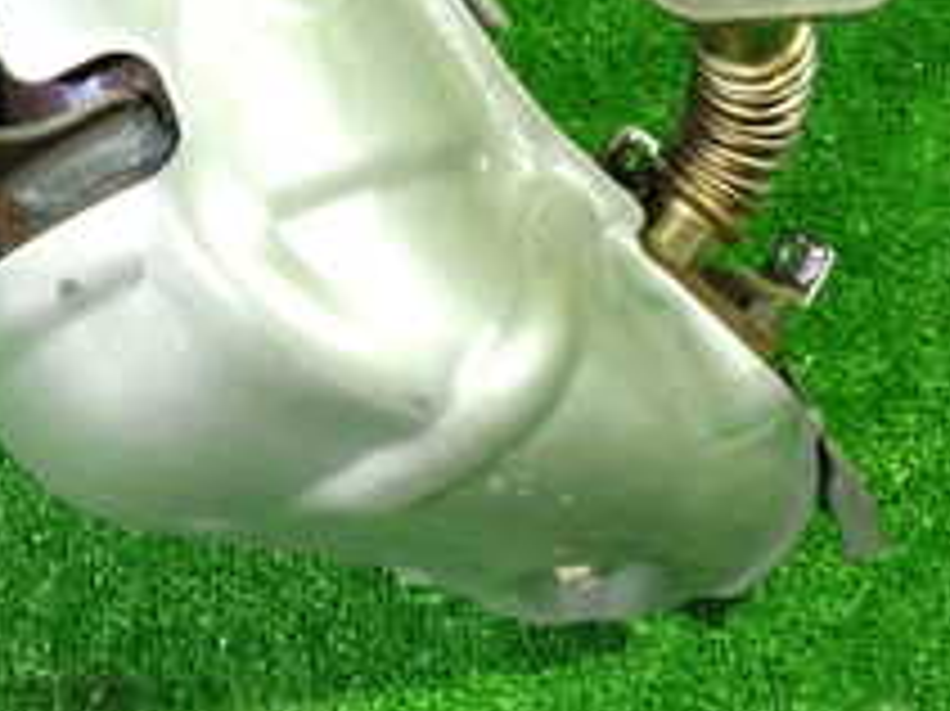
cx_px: 320
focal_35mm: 71
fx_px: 1947
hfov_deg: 27.3
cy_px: -112
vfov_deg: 19.6
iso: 640
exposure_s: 1/30
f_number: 2
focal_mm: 4.5
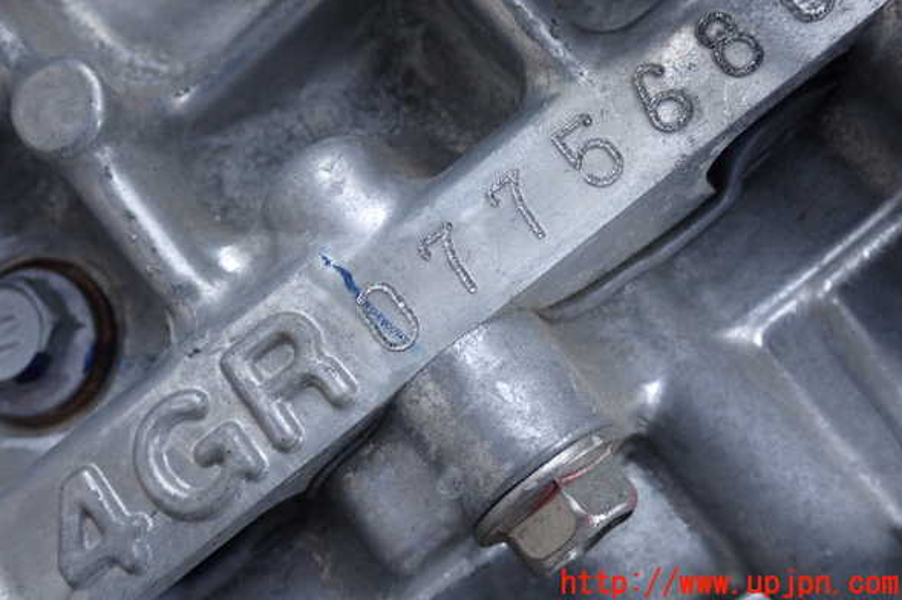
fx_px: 1327
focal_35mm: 53
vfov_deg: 25.5
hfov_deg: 37.5
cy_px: 259
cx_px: 447
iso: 320
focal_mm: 9.01
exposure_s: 1/125
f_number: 3.2
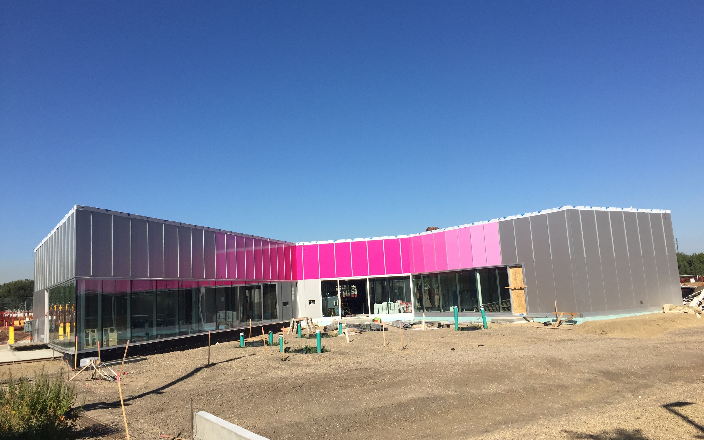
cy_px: 209
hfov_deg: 61.2
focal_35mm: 31
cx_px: 352
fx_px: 595
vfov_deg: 40.6
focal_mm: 4.15
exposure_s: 1/2475
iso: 32
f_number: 2.2
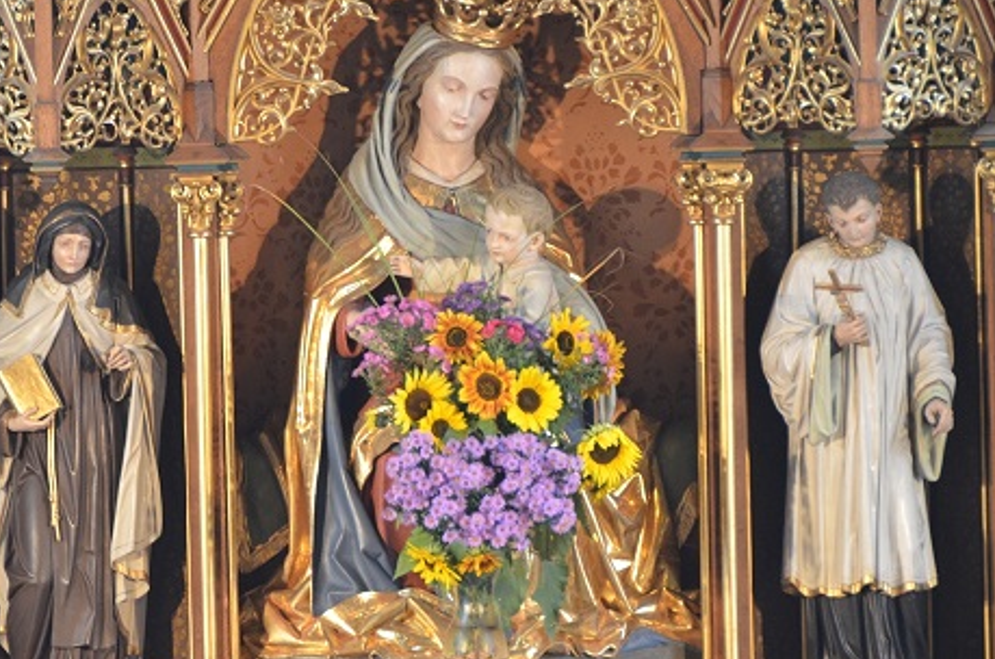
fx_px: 8330
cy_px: 364
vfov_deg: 4.5
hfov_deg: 6.8
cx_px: 403
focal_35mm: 302
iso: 1600
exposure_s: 1/20
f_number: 5.6
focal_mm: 150
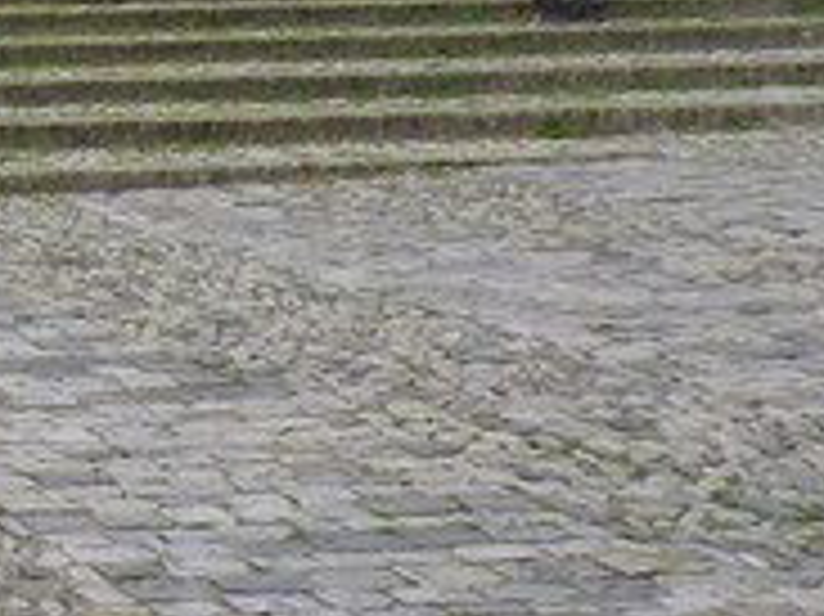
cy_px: -261
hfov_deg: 13.9
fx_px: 2807
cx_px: -856
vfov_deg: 12.1
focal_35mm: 118
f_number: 4
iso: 125
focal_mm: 4.8
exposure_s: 1/250
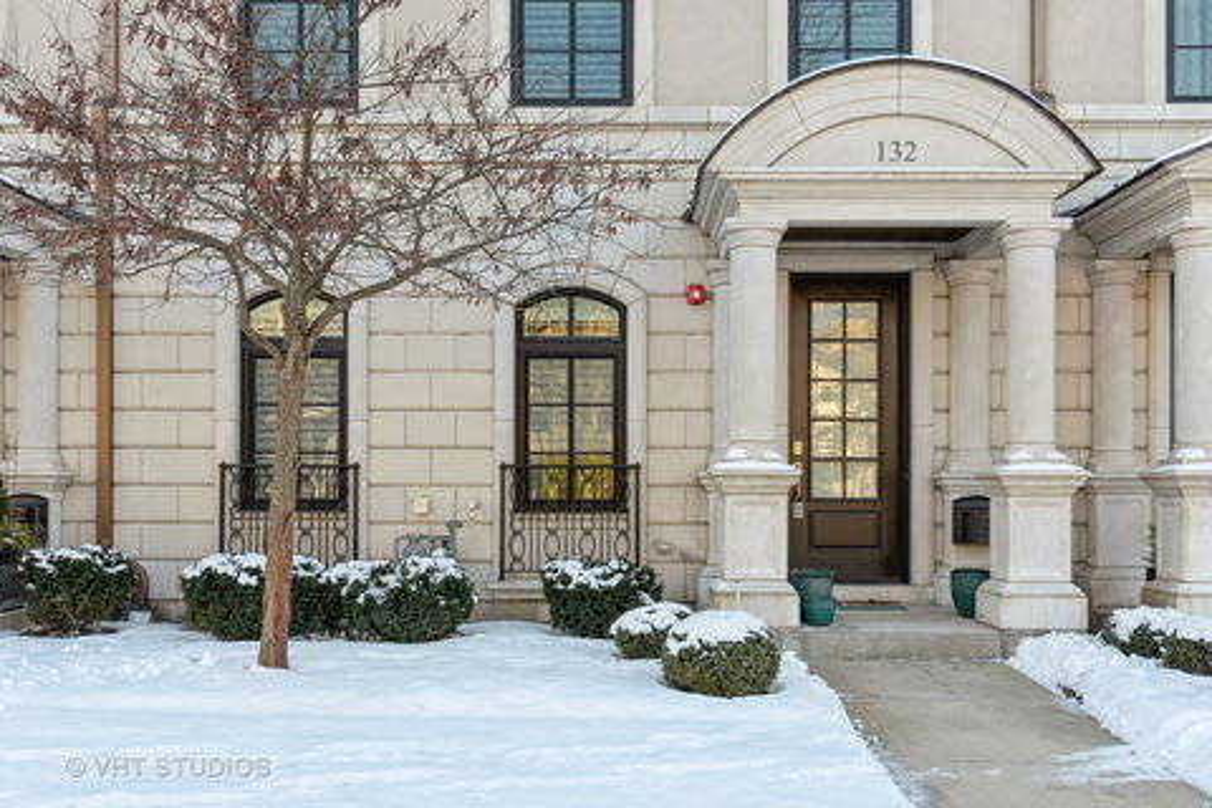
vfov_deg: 40.0
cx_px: 606
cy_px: 404
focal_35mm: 33
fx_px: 1111
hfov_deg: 57.2
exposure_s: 1/125
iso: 250
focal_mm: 22
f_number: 8
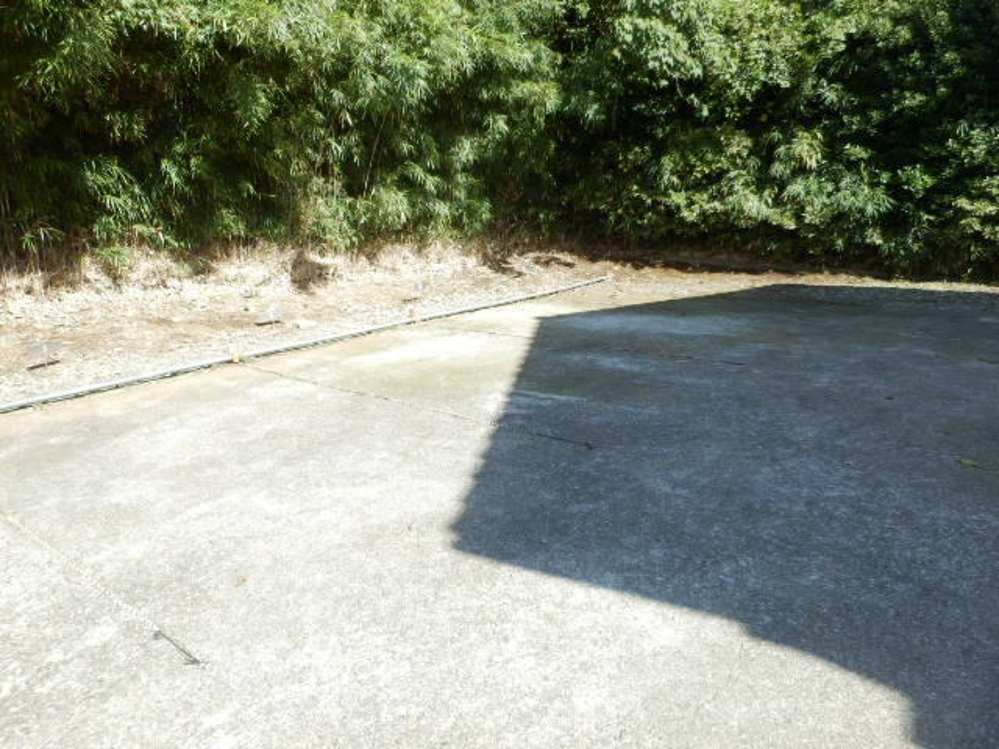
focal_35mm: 24
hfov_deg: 71.6
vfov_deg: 56.8
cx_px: 500
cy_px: 374
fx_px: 693
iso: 80
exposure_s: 1/320
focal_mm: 4.2
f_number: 3
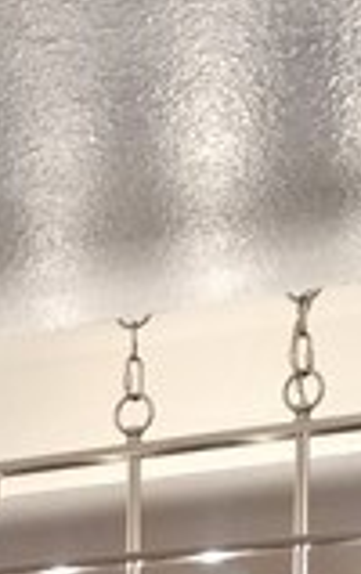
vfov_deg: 10.0
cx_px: -325
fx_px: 2883
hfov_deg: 7.0
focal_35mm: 184
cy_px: 1354
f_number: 1.7
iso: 194
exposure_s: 1/40
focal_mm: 4.71
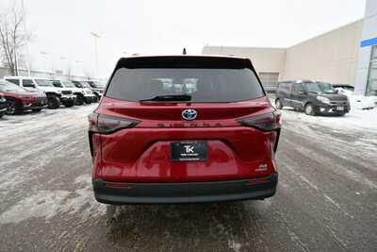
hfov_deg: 86.9
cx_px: 188
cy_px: 126
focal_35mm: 19
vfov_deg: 64.6
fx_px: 199
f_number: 7.1
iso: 200
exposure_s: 1/250
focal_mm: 13
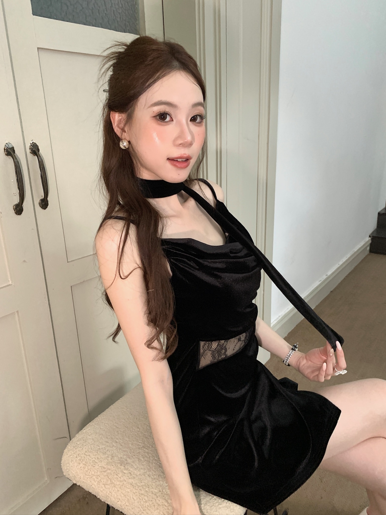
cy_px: 258
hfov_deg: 53.1
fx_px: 387
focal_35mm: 26
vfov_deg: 67.3
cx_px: 193
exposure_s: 1/55
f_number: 1.8
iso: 400
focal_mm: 4.25
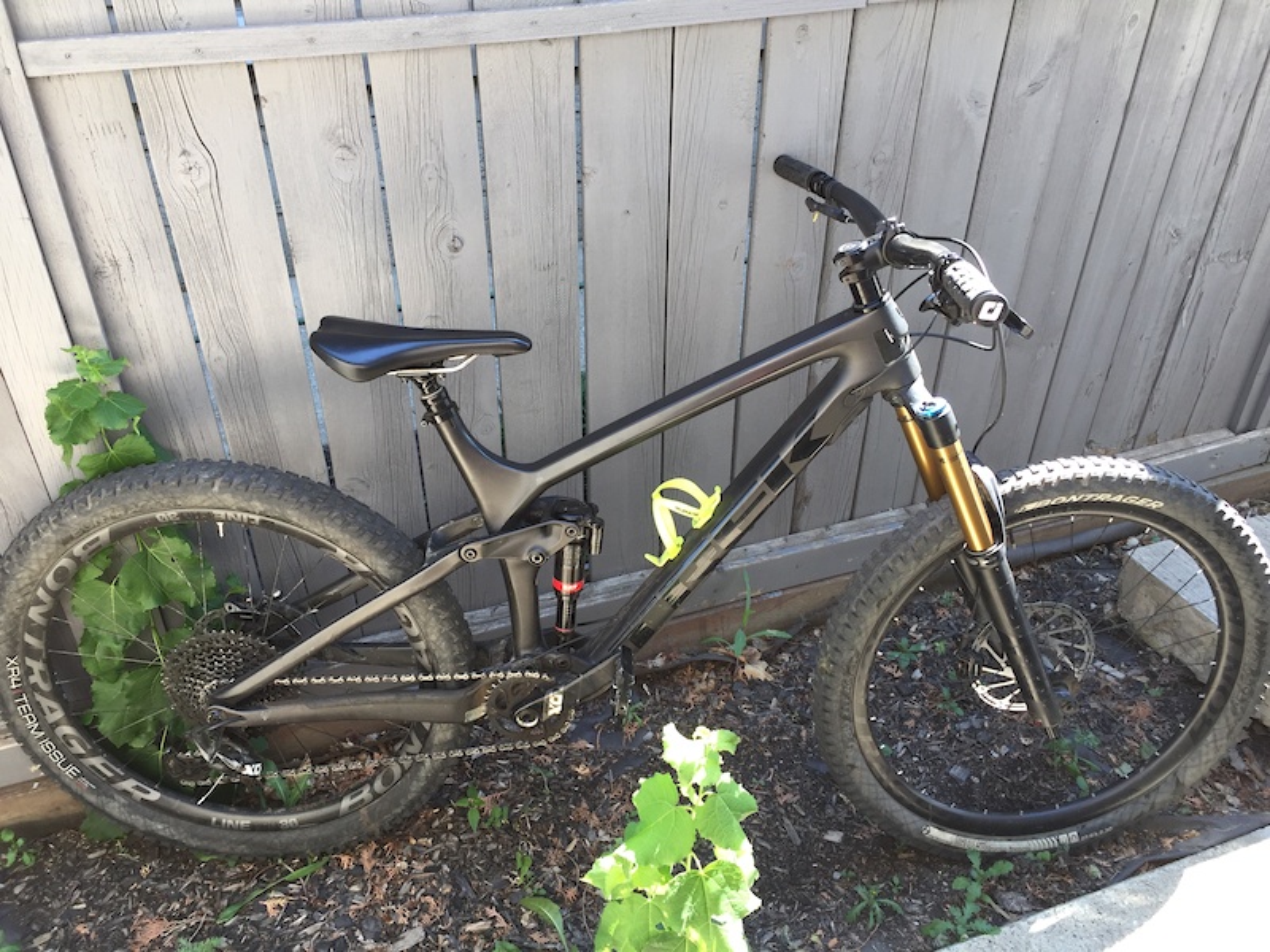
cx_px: 635
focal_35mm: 29
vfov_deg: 48.2
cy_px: 476
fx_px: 1064
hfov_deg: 61.7
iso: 40
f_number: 2.2
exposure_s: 1/120
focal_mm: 4.15
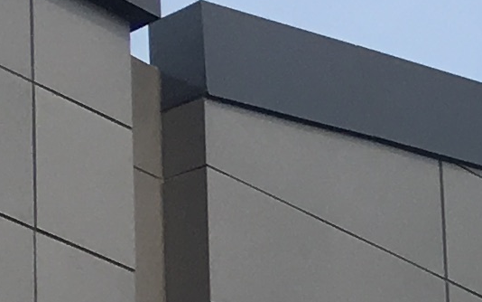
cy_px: 952
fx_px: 3048
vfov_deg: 5.3
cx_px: 1208
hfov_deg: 8.2
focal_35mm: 232
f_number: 2.2
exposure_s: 1/1672
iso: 25
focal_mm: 4.15
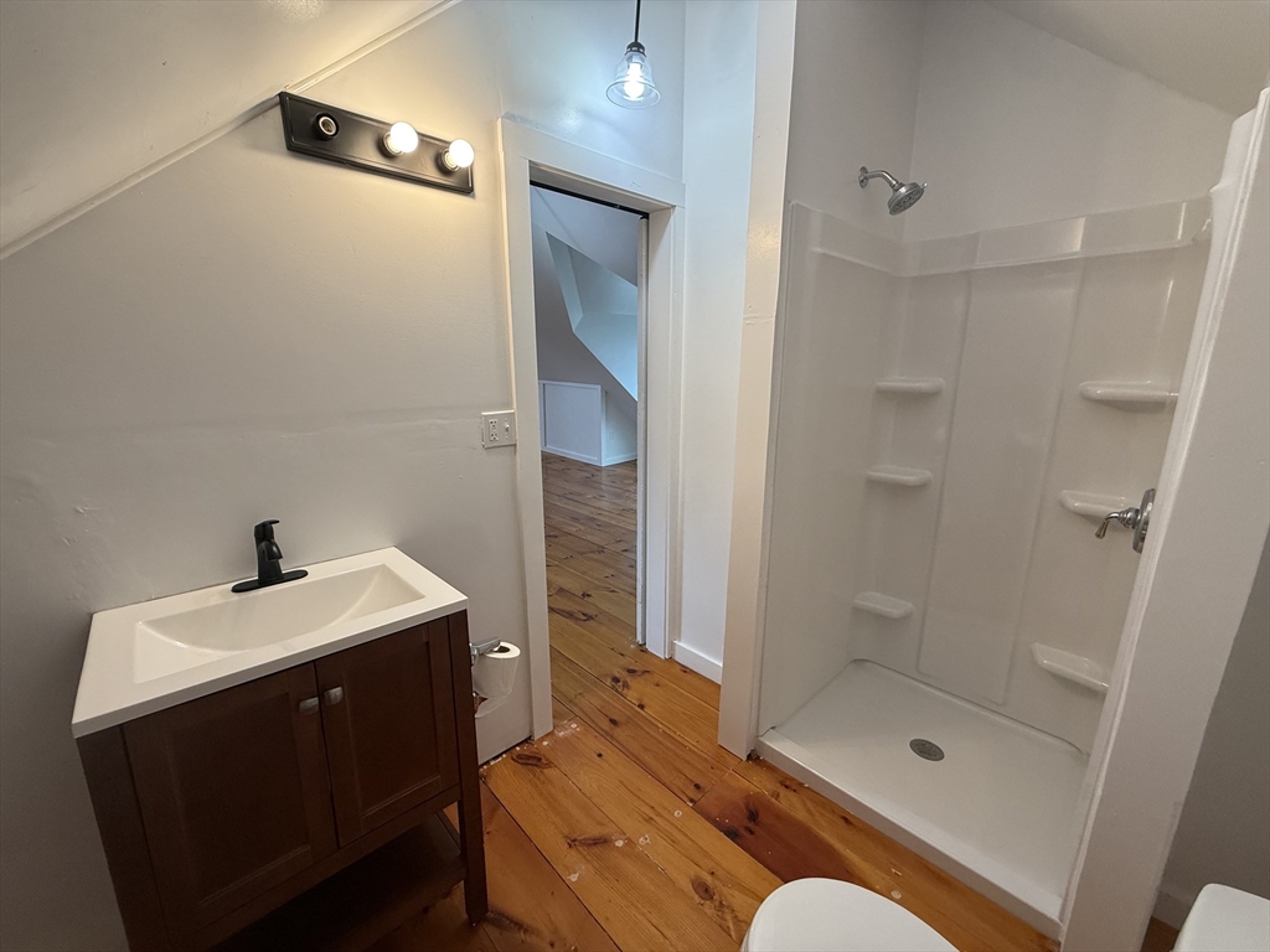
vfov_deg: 85.7
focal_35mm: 14
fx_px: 514
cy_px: 476
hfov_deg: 102.1
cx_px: 635
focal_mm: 2.22
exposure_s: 1/120
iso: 200
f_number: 2.2
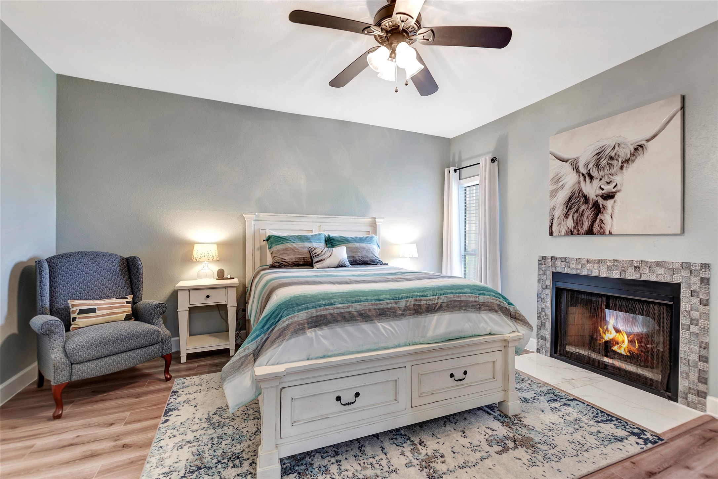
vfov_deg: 77.3
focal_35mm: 15
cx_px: 359
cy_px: 240
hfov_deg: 100.4
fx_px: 299
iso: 100
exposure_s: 1/4
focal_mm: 10
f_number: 5.6
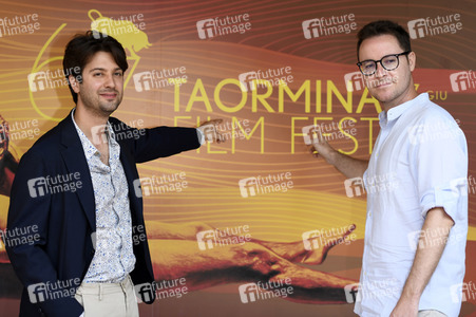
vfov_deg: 19.4
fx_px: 925
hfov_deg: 28.9
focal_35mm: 70
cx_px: 238
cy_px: 158
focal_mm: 70
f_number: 3.2
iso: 400
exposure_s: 1/400
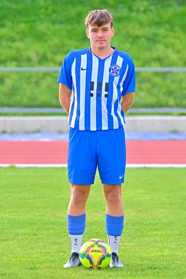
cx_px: 93
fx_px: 1341
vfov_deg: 11.9
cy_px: 140
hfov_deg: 7.9
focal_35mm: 173
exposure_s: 1/750
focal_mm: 115
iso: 320
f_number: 2.8
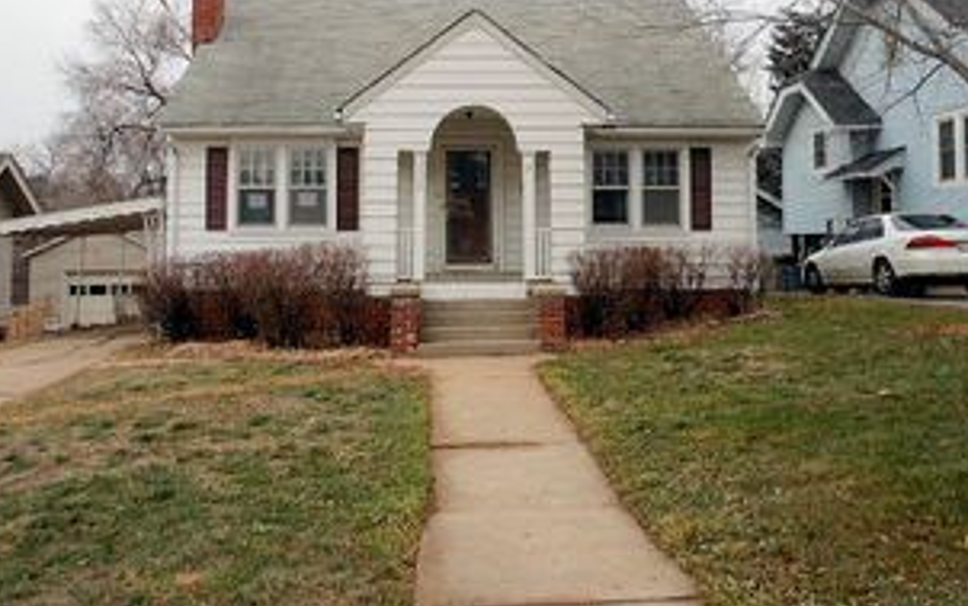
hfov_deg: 56.7
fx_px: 897
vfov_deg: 36.9
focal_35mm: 34
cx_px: 465
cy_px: 202
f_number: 3.7
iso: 80
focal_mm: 5
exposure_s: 1/160
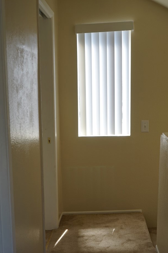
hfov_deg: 26.4
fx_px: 357
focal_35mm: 51
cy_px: 149
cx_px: 98
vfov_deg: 38.8
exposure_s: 1/60
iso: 100
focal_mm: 43
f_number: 4.5
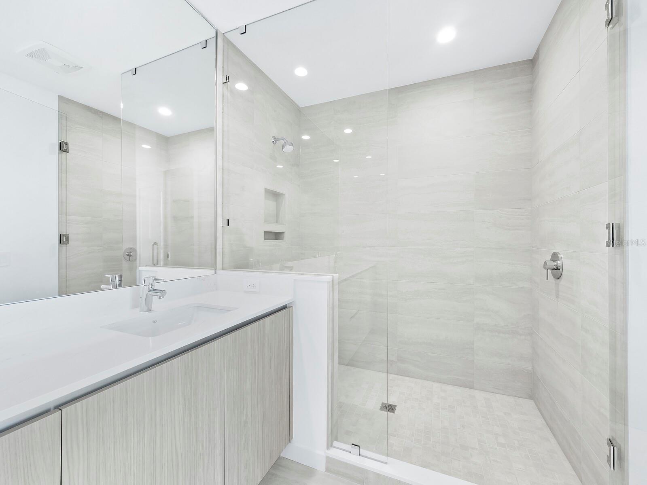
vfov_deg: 85.7
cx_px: 324
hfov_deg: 102.1
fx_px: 262
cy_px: 242
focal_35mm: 14
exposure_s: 1/2.5
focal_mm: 7
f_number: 10
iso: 400
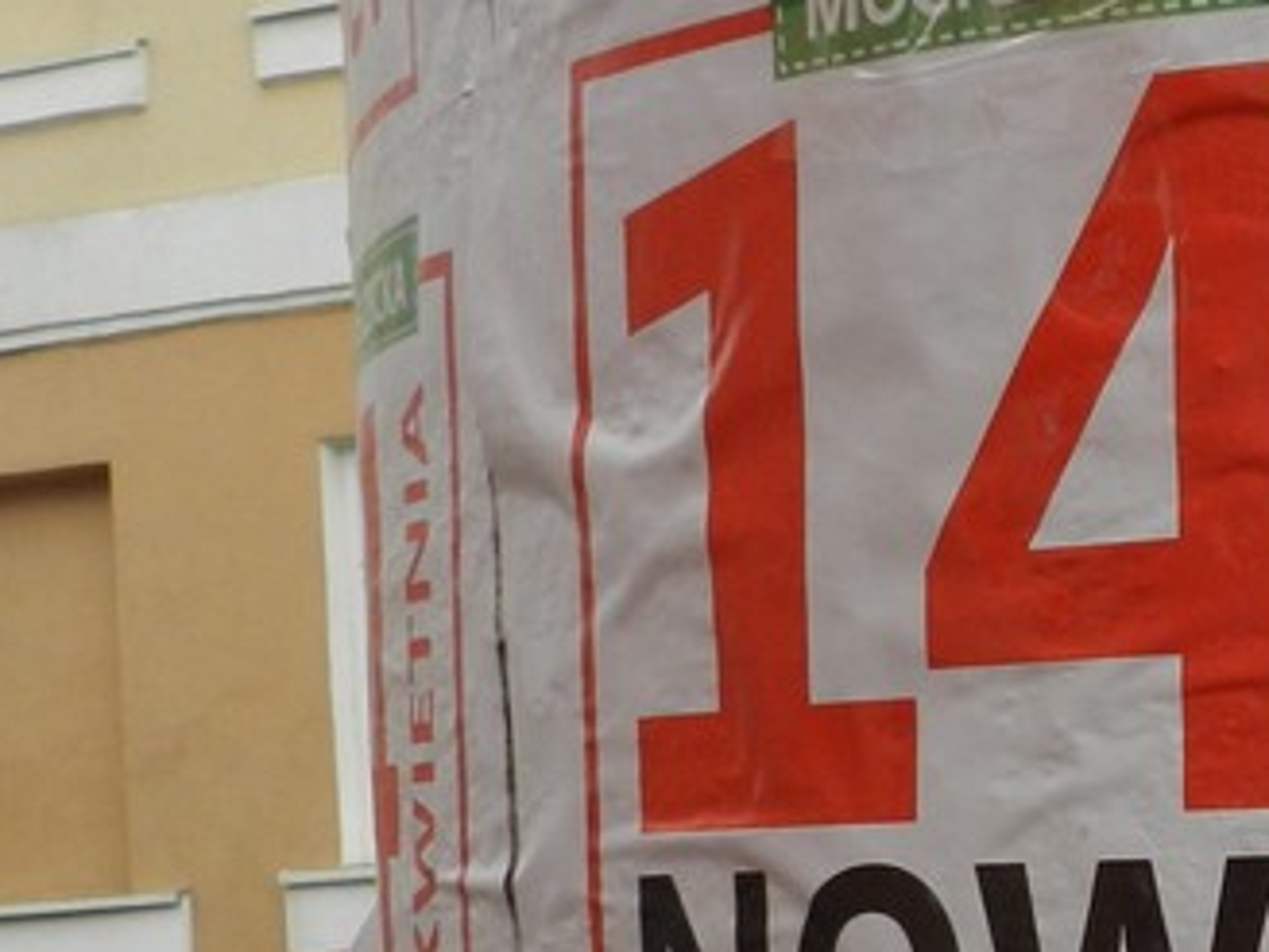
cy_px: 925
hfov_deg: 17.7
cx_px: 1873
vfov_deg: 14.6
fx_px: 3666
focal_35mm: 100
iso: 160
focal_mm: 5.6
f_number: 3.7
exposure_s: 1/400
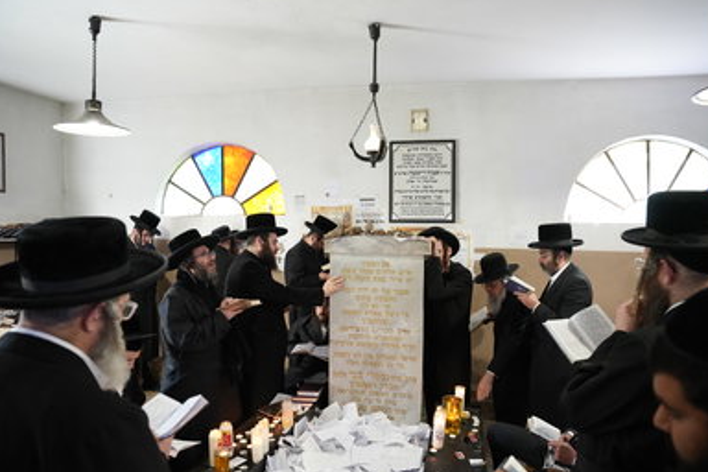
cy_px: 239
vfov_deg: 51.3
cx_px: 363
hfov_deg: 71.5
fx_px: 492
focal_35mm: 25
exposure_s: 1/125
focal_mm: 24
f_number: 3.5
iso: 4000
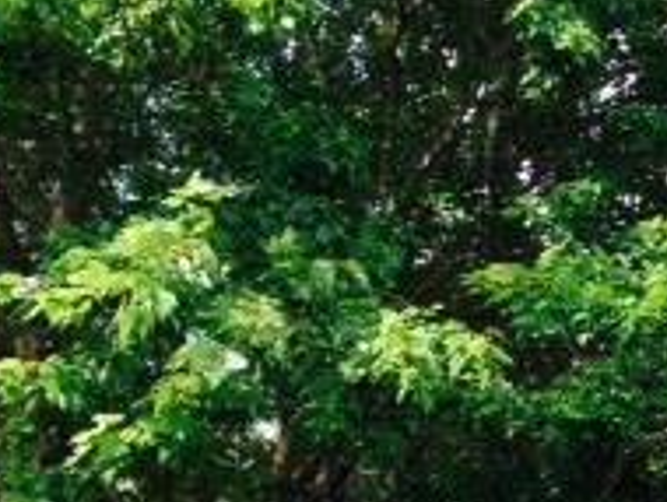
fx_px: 2142
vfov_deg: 12.8
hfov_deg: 17.1
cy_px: 699
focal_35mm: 111
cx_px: 737
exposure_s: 1/241
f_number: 2.4
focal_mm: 4.12
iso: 50
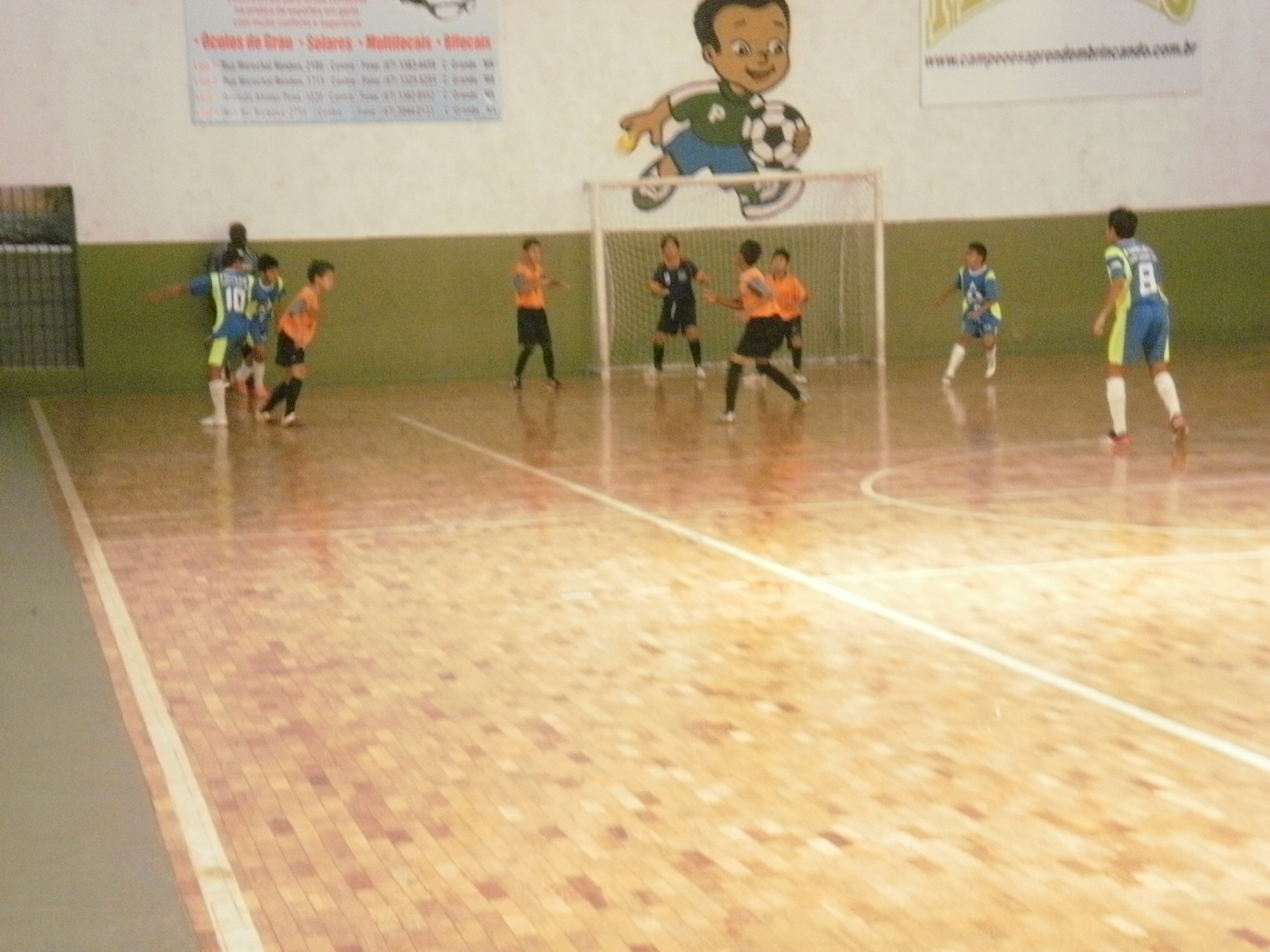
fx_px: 2678
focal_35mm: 73
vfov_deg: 20.2
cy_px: 476
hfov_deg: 26.7
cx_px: 635
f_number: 4.8
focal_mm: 12.95
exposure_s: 1/60
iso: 640
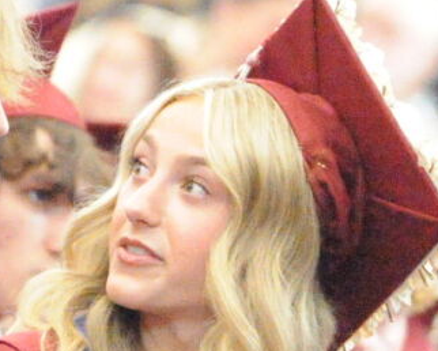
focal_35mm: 1027
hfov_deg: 1.9
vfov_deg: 1.5
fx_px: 13321
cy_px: 122
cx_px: 12
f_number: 5
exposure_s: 1/640
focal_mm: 200
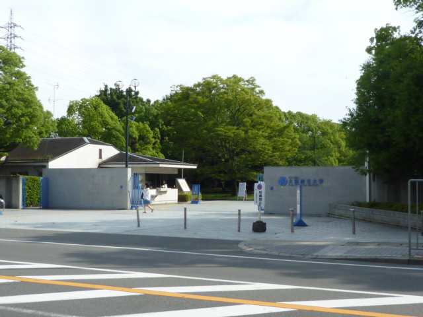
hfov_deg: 38.9
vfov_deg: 29.7
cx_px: 212
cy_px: 158
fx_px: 599
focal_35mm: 49
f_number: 3.5
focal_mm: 4.4
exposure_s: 1/640
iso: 80
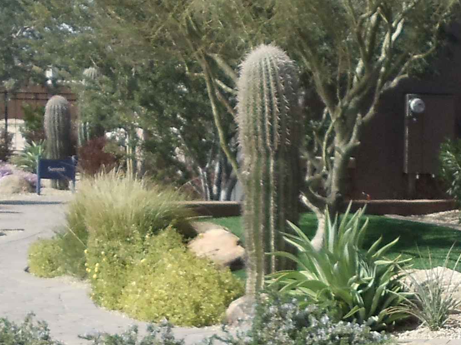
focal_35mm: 172
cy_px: 335
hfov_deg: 11.2
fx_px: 2291
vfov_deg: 8.6
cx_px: 572
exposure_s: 1/200
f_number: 7.1
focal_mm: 6
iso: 100
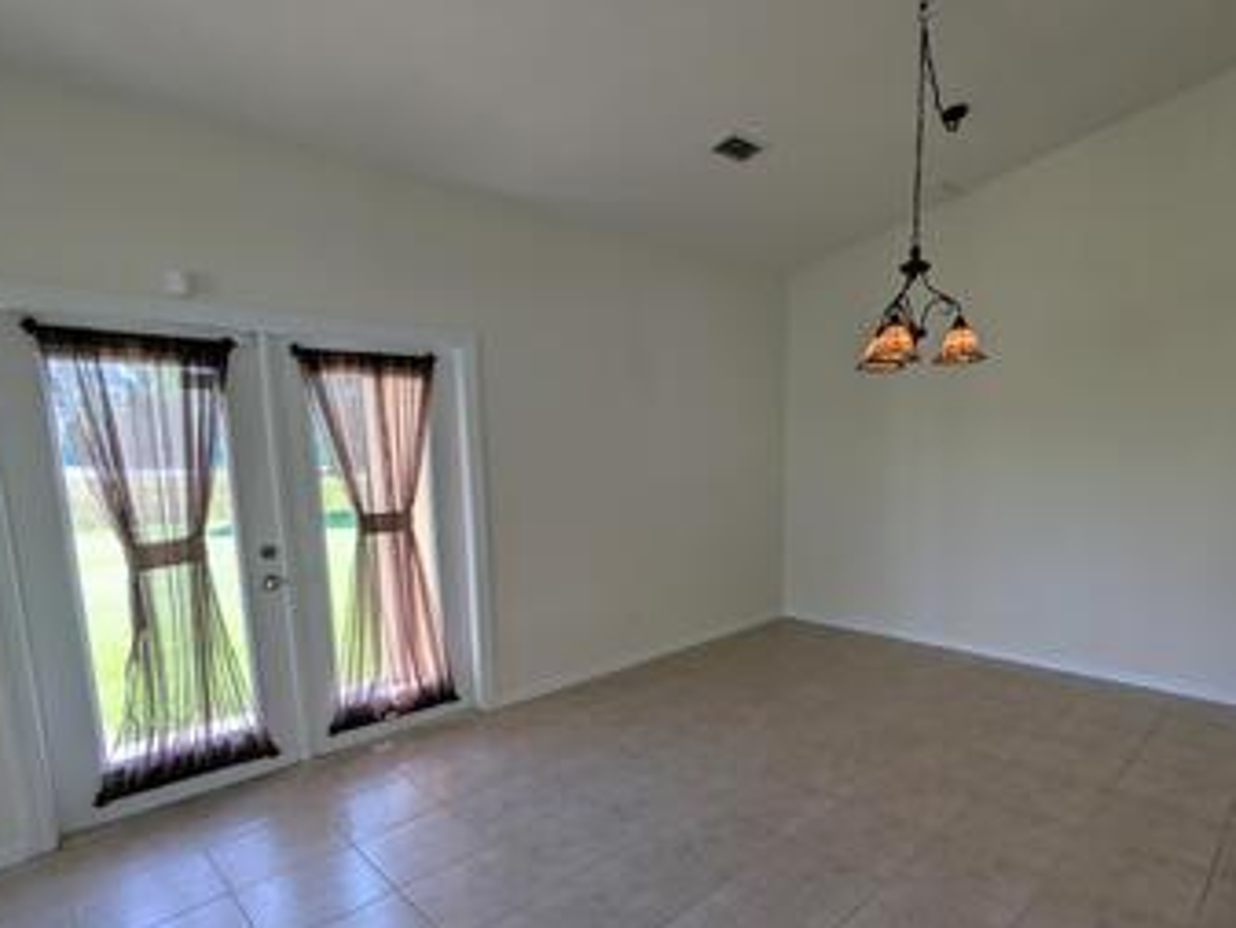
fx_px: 679
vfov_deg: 68.2
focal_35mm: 19
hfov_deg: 84.4
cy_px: 547
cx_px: 679
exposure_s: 1/154
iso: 43
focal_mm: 2.35
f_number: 2.2
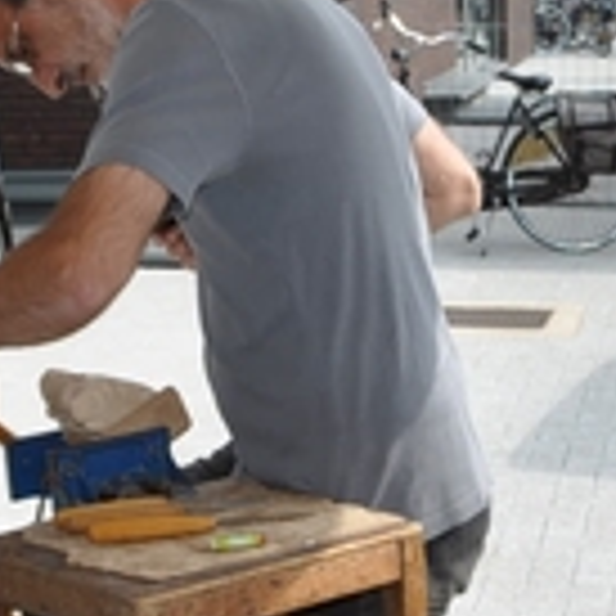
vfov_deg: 16.7
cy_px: 728
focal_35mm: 100
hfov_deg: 17.0
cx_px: 616
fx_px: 2013
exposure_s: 1/200
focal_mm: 18
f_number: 9
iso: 200
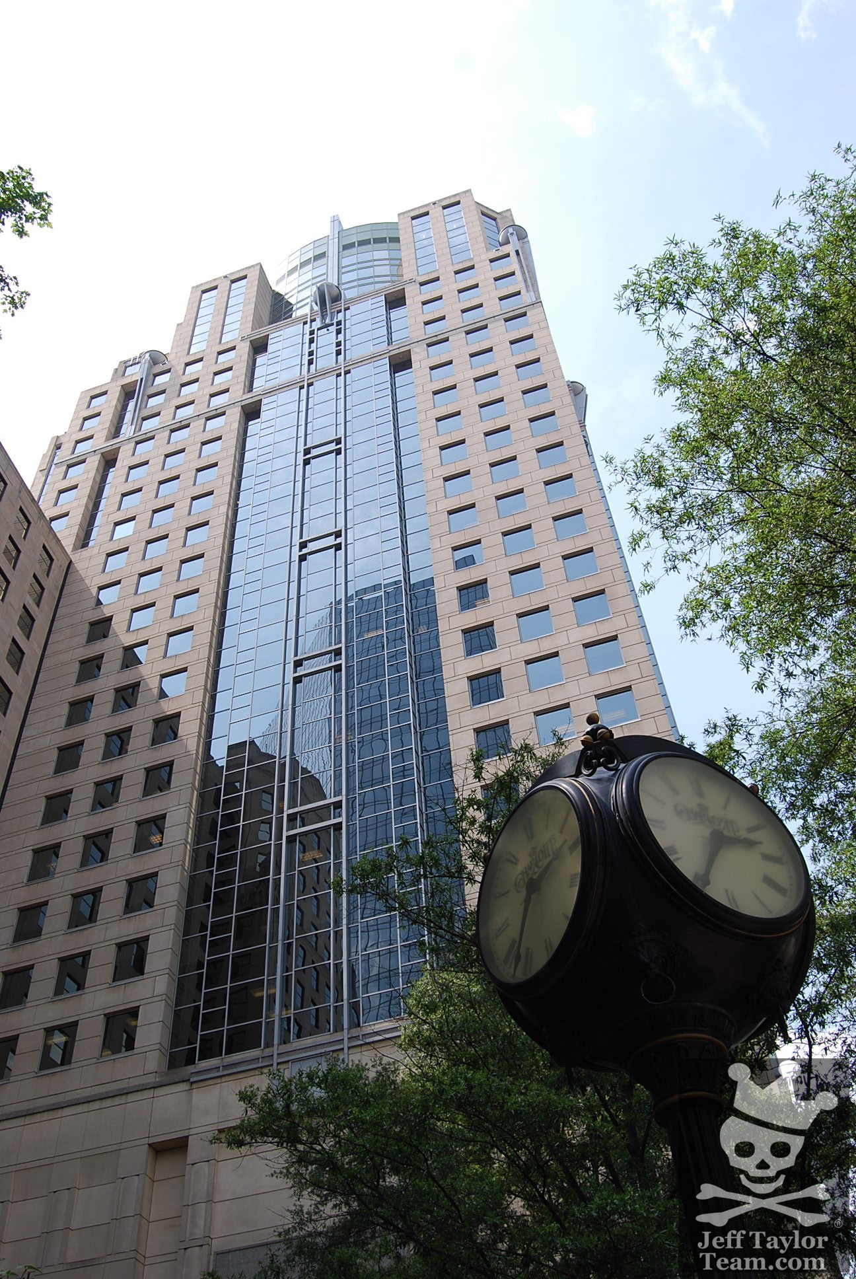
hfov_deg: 40.1
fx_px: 1174
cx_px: 428
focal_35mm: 33
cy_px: 640
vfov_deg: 57.2
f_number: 7.1
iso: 100
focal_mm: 22
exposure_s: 1/200
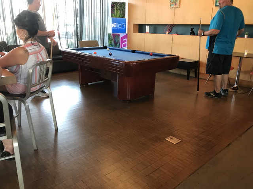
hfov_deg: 63.4
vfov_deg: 49.7
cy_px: 94
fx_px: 205
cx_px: 126
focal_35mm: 28
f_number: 1.8
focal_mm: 3.99
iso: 80
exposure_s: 1/15
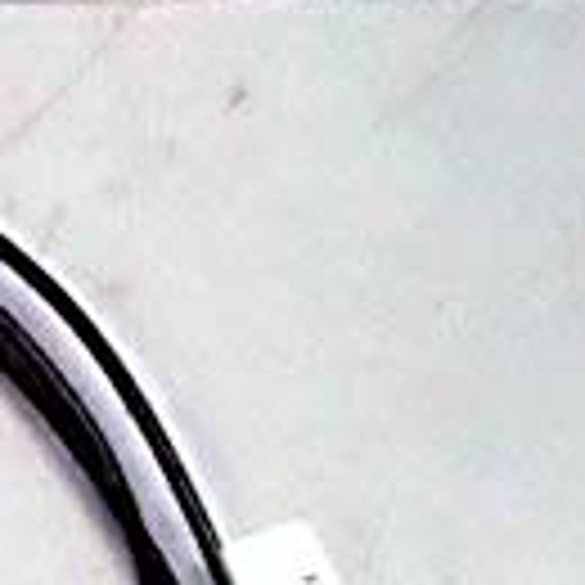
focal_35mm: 122
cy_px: 806
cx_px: -504
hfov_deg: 12.8
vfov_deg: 13.7
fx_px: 2333
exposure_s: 1/640
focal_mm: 5
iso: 6400
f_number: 3.9
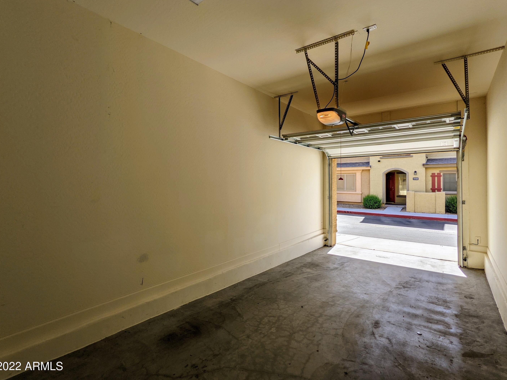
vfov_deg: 74.7
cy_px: 183
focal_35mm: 17
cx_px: 264
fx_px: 249
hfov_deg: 91.0
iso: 29
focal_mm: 2.22
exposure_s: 1/623
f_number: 2.2
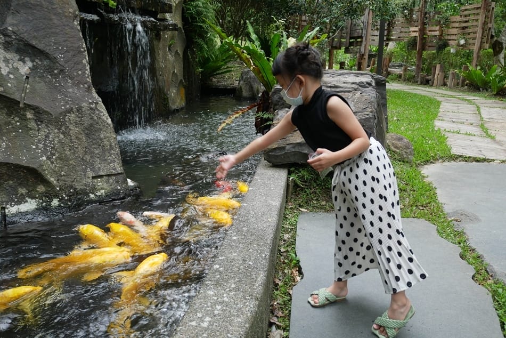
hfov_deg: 57.2
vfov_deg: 40.0
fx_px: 464
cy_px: 169
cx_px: 253
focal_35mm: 33
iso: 250
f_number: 4
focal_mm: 16
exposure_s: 1/60
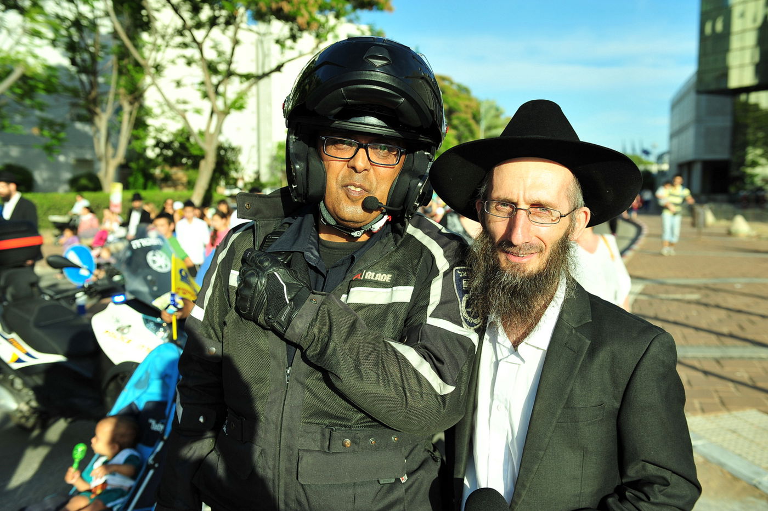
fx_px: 725
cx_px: 384
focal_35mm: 34
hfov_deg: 55.8
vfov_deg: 38.8
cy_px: 256
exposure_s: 1/1250
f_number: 4.5
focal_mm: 34
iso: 250
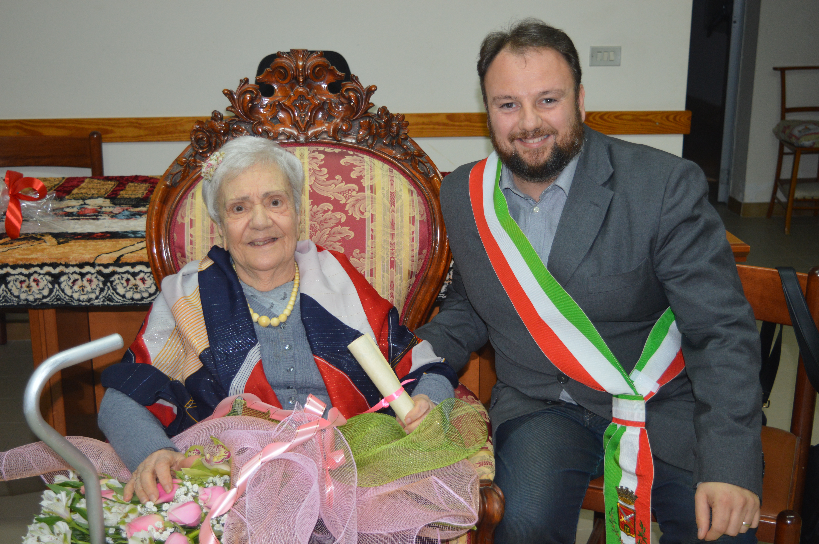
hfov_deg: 41.1
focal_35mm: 48
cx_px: 410
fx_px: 1091
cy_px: 272
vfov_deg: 28.0
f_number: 4.5
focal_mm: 32
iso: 500
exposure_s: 1/60
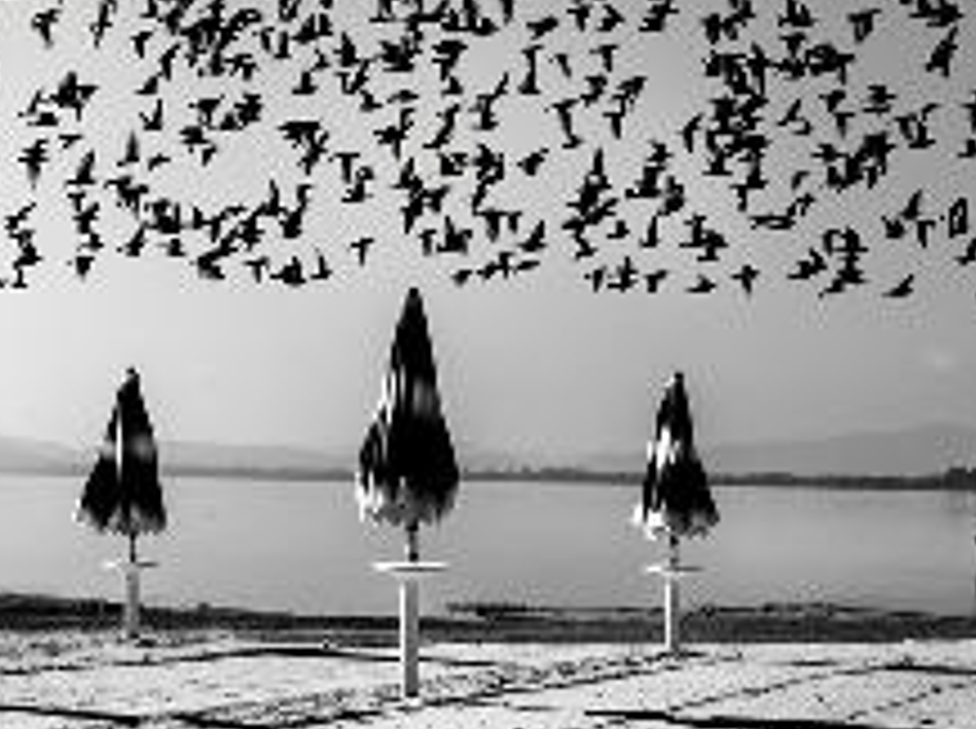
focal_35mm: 68
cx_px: 400
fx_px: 1914
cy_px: 502
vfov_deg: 21.4
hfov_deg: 28.6
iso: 100
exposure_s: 1/60
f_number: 22
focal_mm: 34
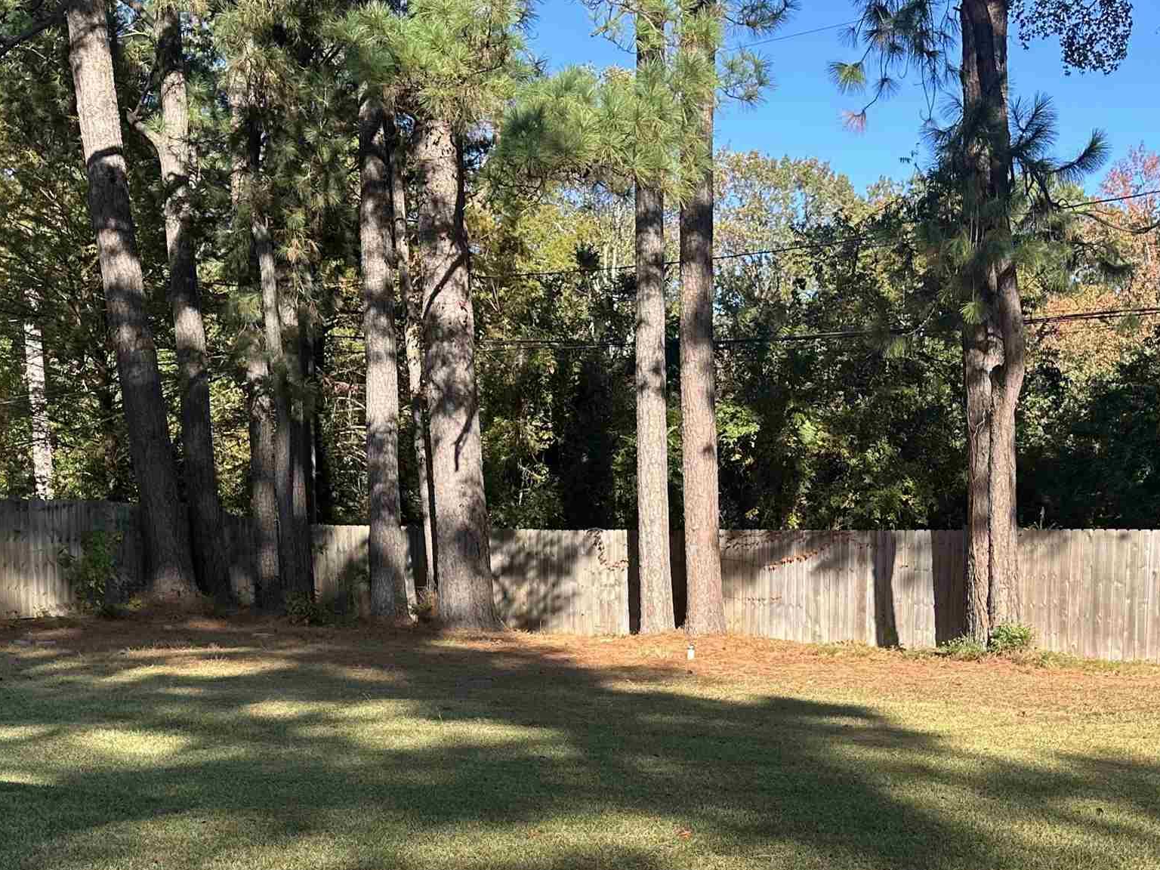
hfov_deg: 39.5
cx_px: 673
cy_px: 724
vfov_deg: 29.4
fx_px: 1609
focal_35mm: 48
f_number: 1.78
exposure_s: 1/1433
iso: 80
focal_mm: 6.86
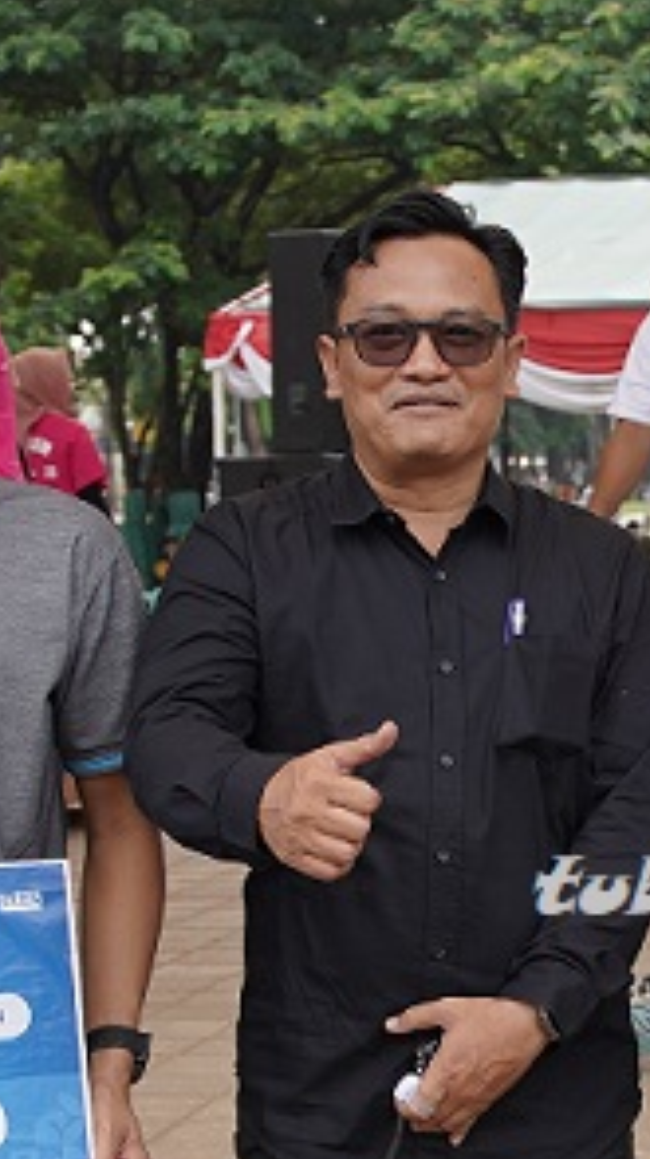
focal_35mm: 103
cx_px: 914
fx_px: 3161
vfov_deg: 20.4
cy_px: 1009
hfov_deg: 11.4
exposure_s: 1/1250
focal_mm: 24
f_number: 2.8
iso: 160
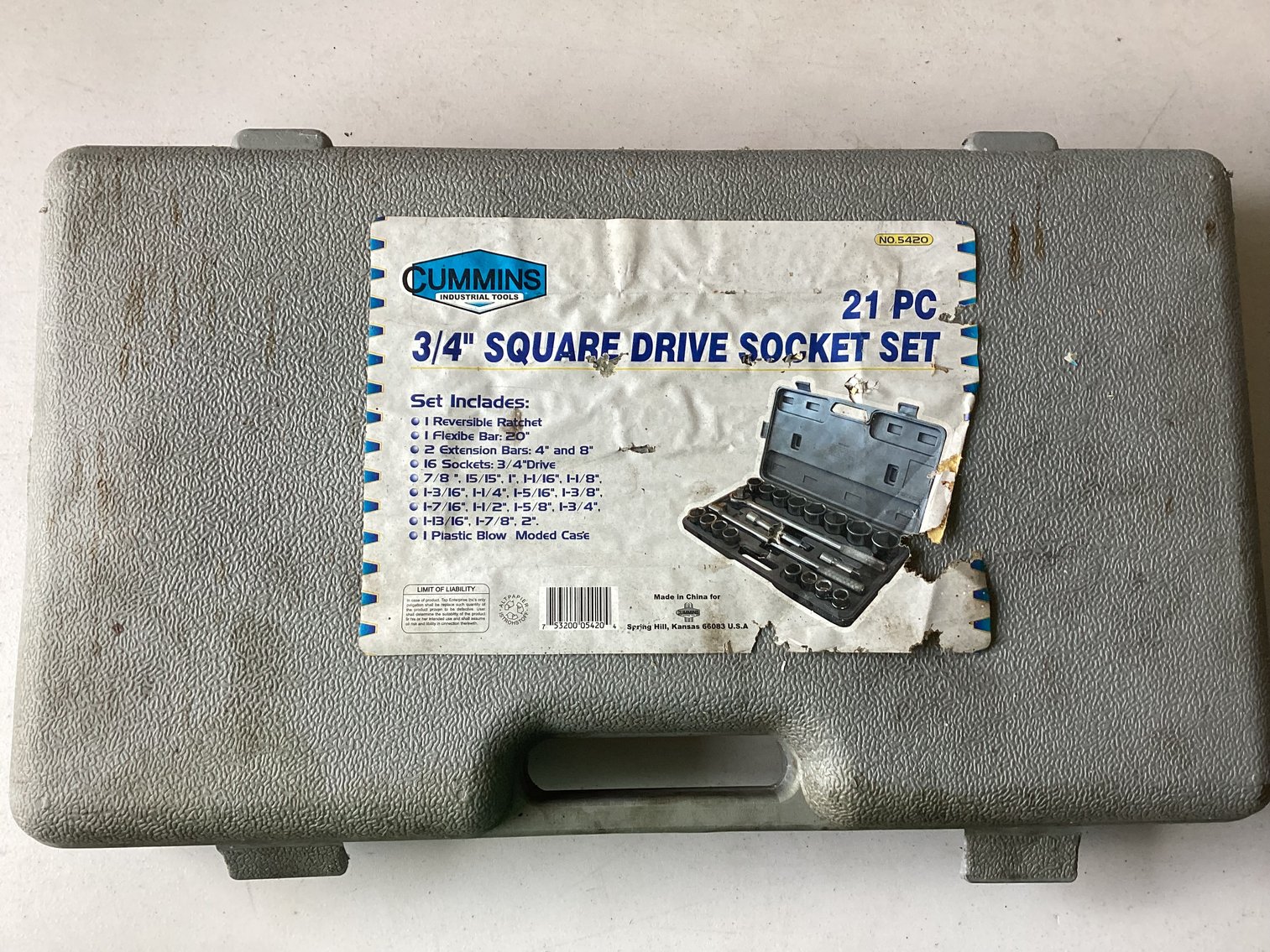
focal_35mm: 31
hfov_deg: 58.3
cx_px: 635
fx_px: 1137
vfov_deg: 45.4
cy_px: 476
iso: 64
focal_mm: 3.3
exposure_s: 1/120
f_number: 2.4
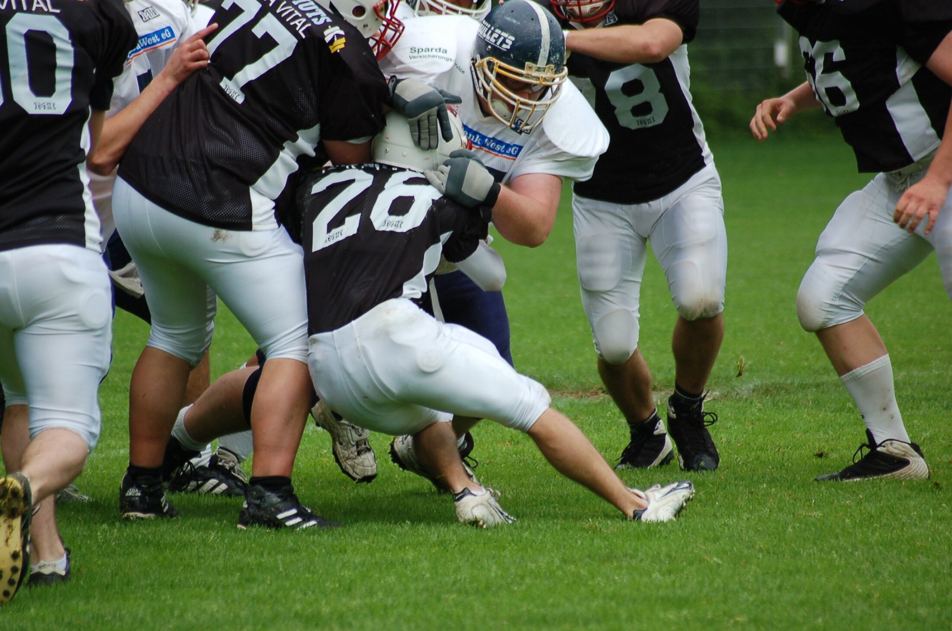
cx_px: 476
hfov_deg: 6.3
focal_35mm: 330
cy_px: 316
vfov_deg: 4.1
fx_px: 8710
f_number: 5.3
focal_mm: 220
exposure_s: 1/1000
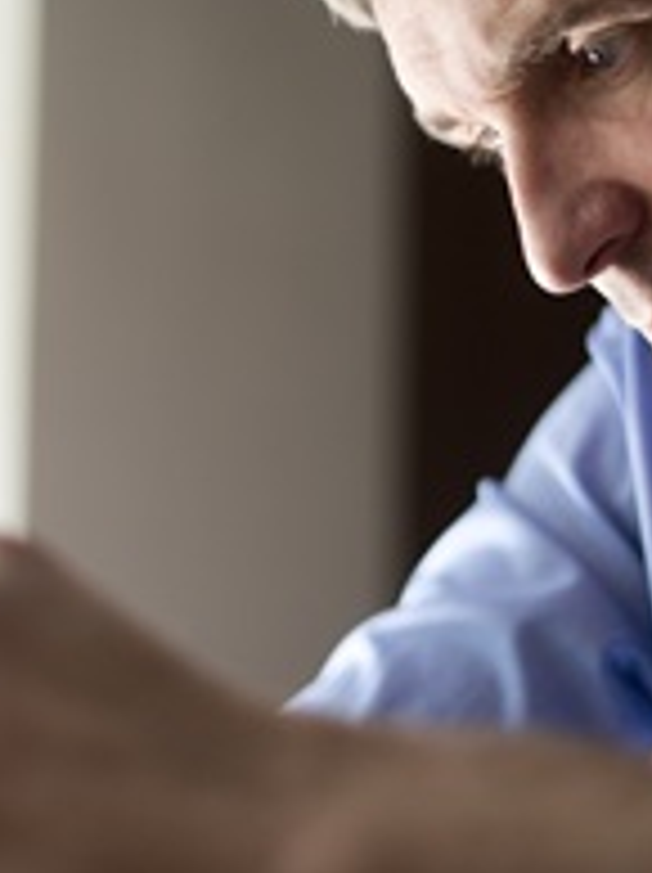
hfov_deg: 11.9
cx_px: 184
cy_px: 475
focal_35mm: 124
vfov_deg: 15.9
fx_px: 3121
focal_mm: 50
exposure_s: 1/80
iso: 400
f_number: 1.8
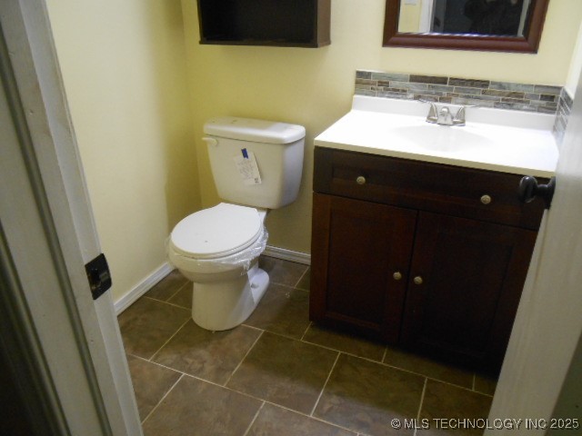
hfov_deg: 67.3
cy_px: 218
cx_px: 291
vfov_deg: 53.1
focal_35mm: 26
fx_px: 437
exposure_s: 1/30
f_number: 3.4
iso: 400
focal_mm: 4.7
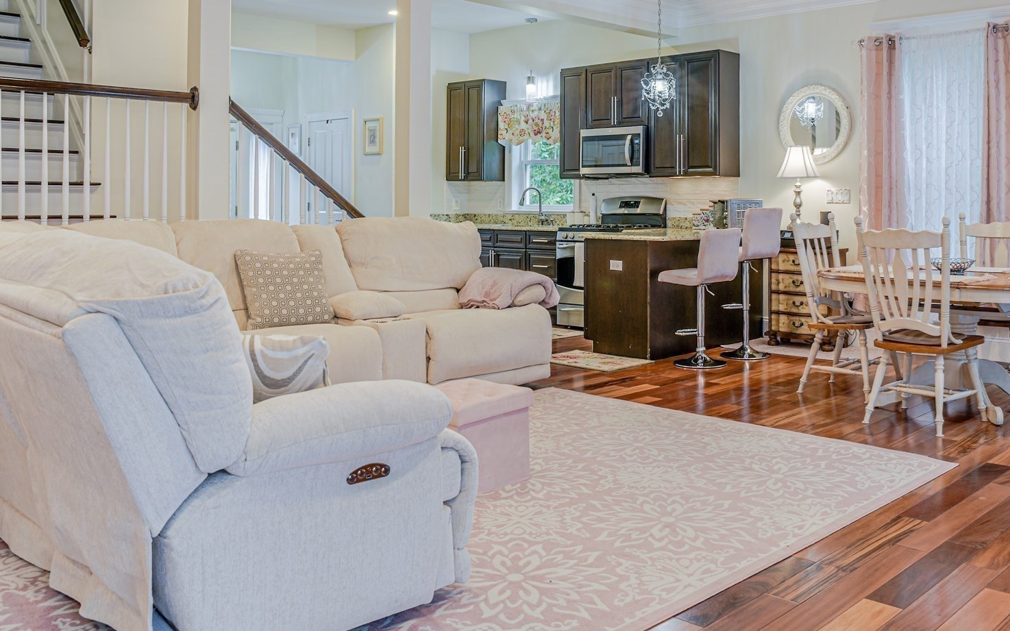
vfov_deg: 36.7
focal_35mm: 34
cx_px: 637
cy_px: 189
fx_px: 936
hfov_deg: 56.0
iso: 100
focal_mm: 24
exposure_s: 1/30
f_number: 8
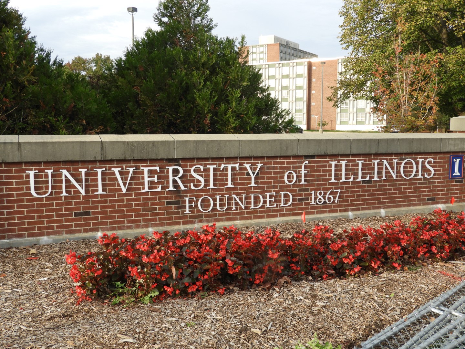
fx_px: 470
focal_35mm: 35
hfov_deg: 52.6
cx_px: 232
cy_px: 174
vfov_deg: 40.7
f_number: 3.8
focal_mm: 6.3
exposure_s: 1/200
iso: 100
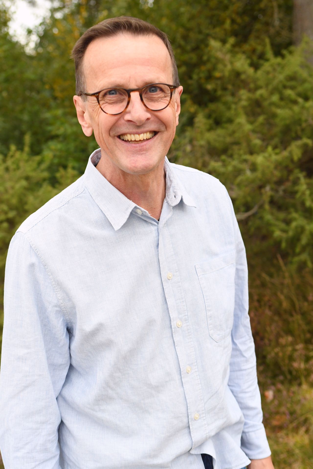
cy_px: 234
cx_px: 156
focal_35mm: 52
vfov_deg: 38.2
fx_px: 678
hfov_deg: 26.0
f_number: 3.2
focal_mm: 35
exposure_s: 1/4000
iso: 1600
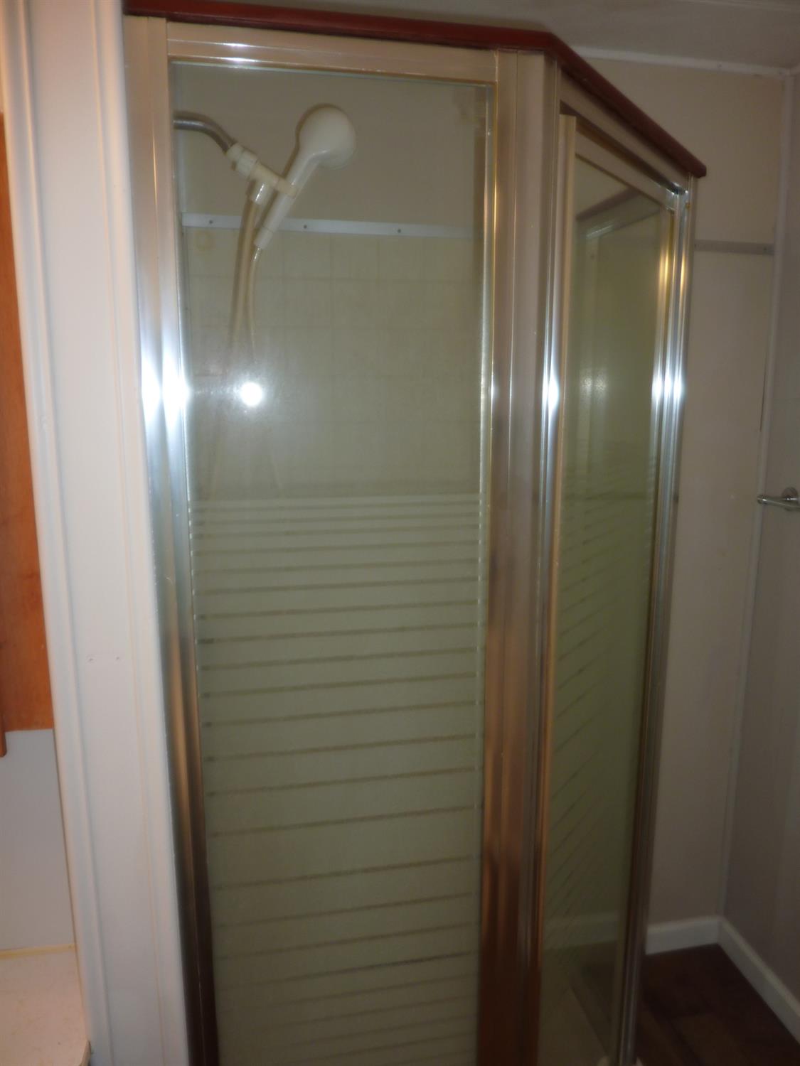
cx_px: 400
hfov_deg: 54.9
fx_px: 770
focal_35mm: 25
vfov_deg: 69.4
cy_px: 533
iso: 80
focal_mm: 4.1
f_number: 3.3
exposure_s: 1/30
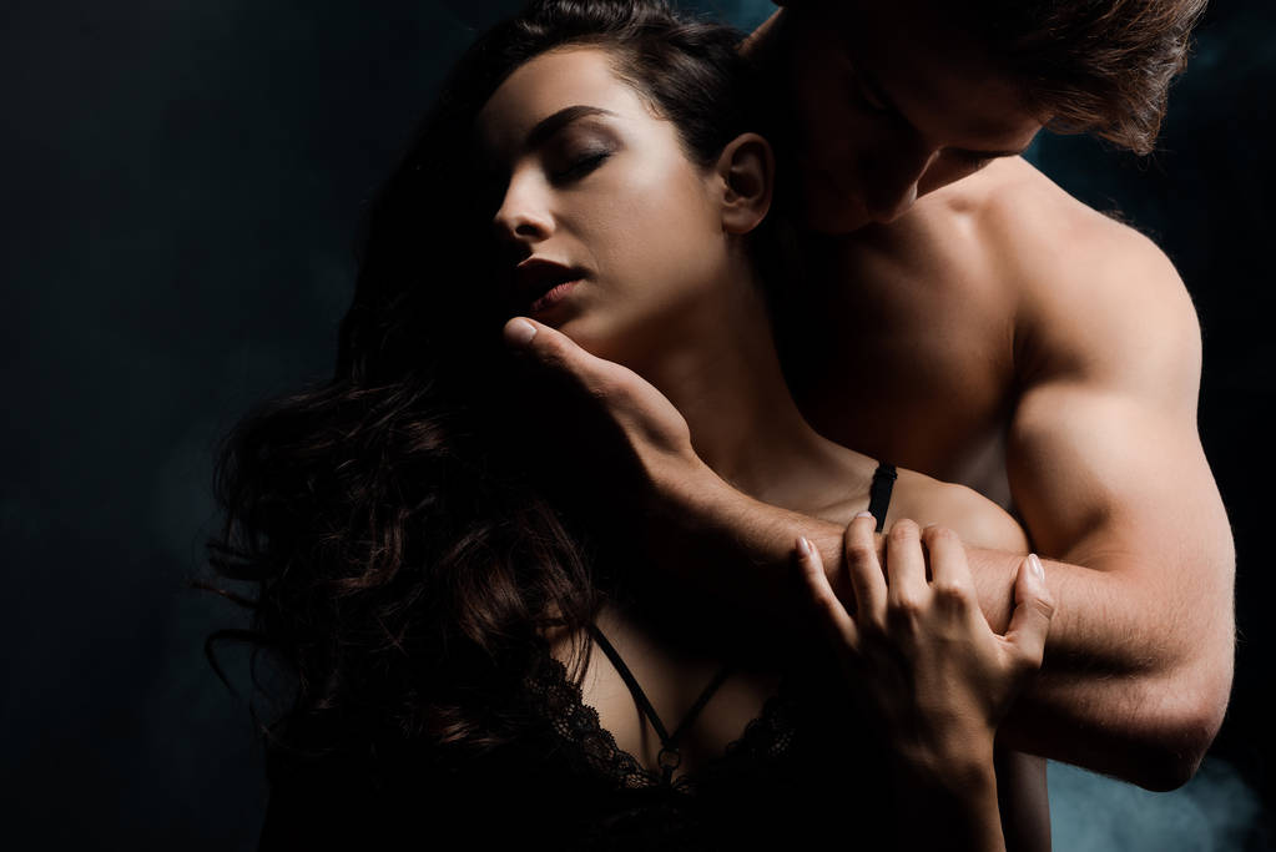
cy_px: 426
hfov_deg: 39.6
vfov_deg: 27.0
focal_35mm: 50
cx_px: 638
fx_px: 1773
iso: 100
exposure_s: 1/200
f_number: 7.1
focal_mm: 50
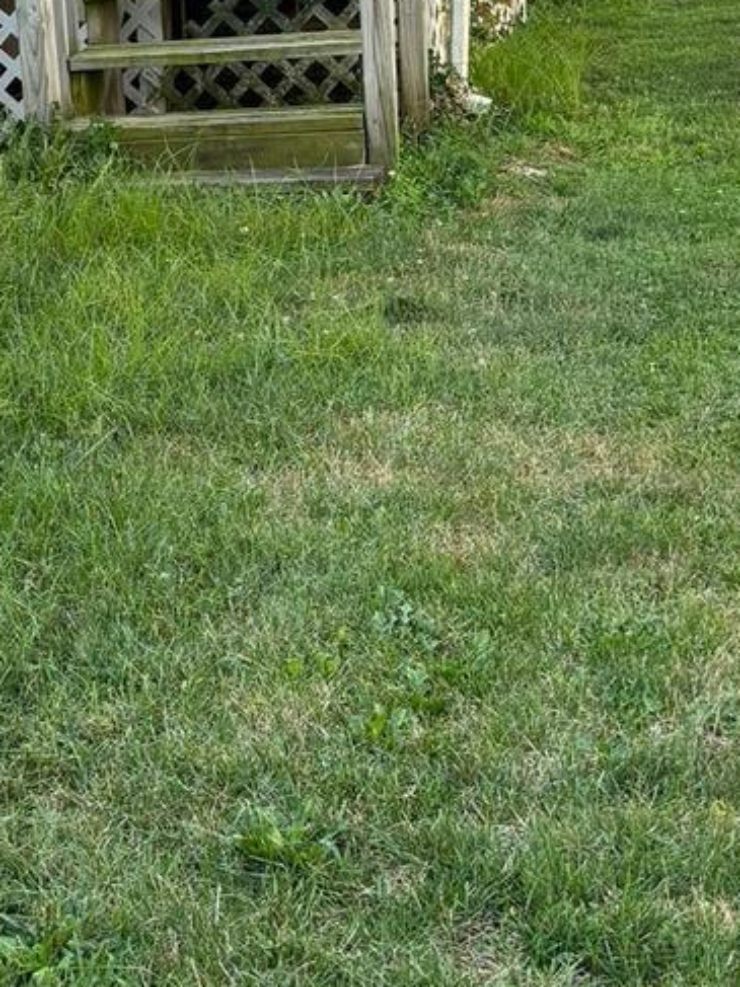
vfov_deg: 23.7
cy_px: 326
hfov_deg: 17.5
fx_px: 2338
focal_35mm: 82
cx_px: -11
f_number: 1.6
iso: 50
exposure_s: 1/811
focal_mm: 5.96
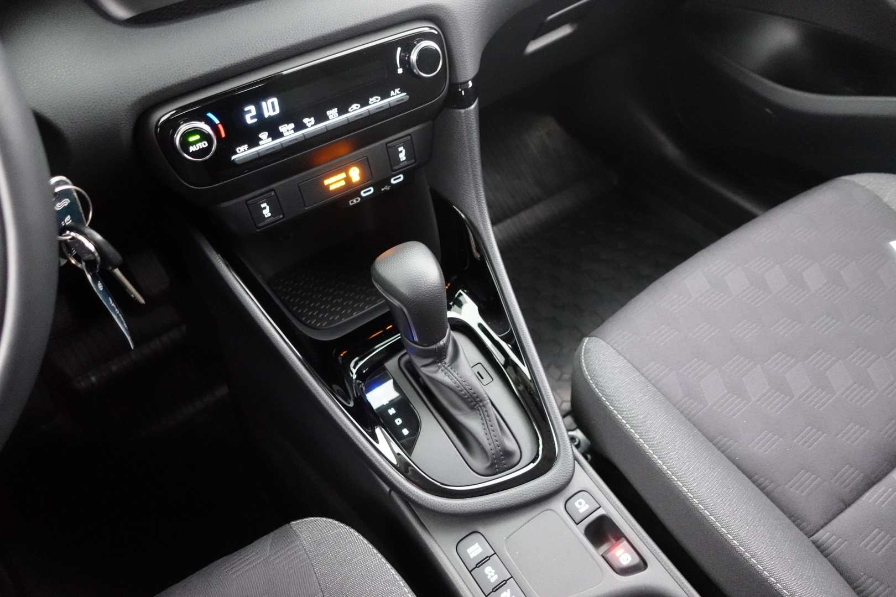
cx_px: 448
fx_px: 597
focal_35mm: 24
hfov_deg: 73.7
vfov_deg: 53.1
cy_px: 298
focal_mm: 9.4
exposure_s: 1/15
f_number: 1.8
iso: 3200
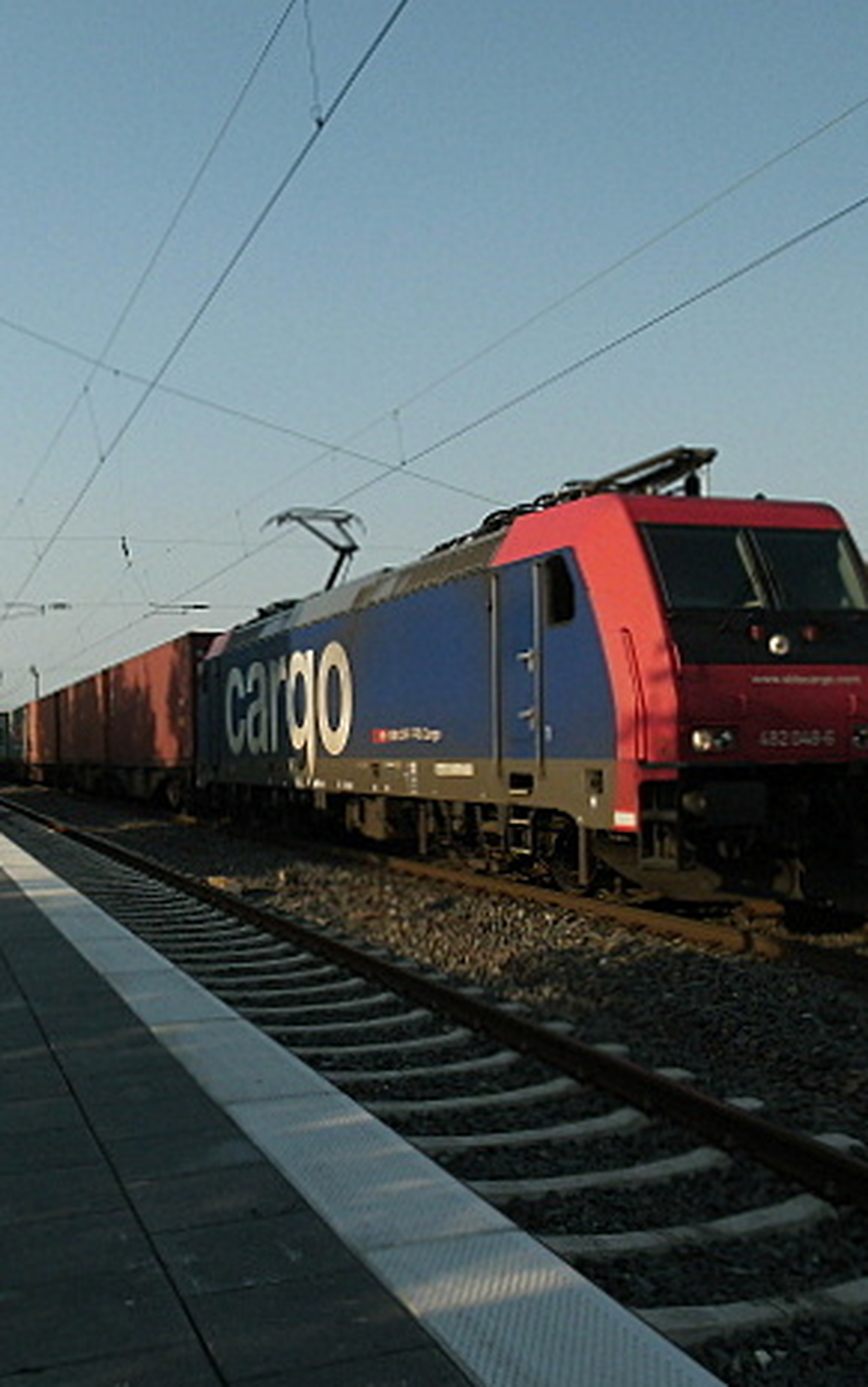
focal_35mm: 35
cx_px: 334
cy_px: 713
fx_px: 1323
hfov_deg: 36.1
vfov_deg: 55.3
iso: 100
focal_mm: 4.4
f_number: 3.3
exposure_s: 1/980
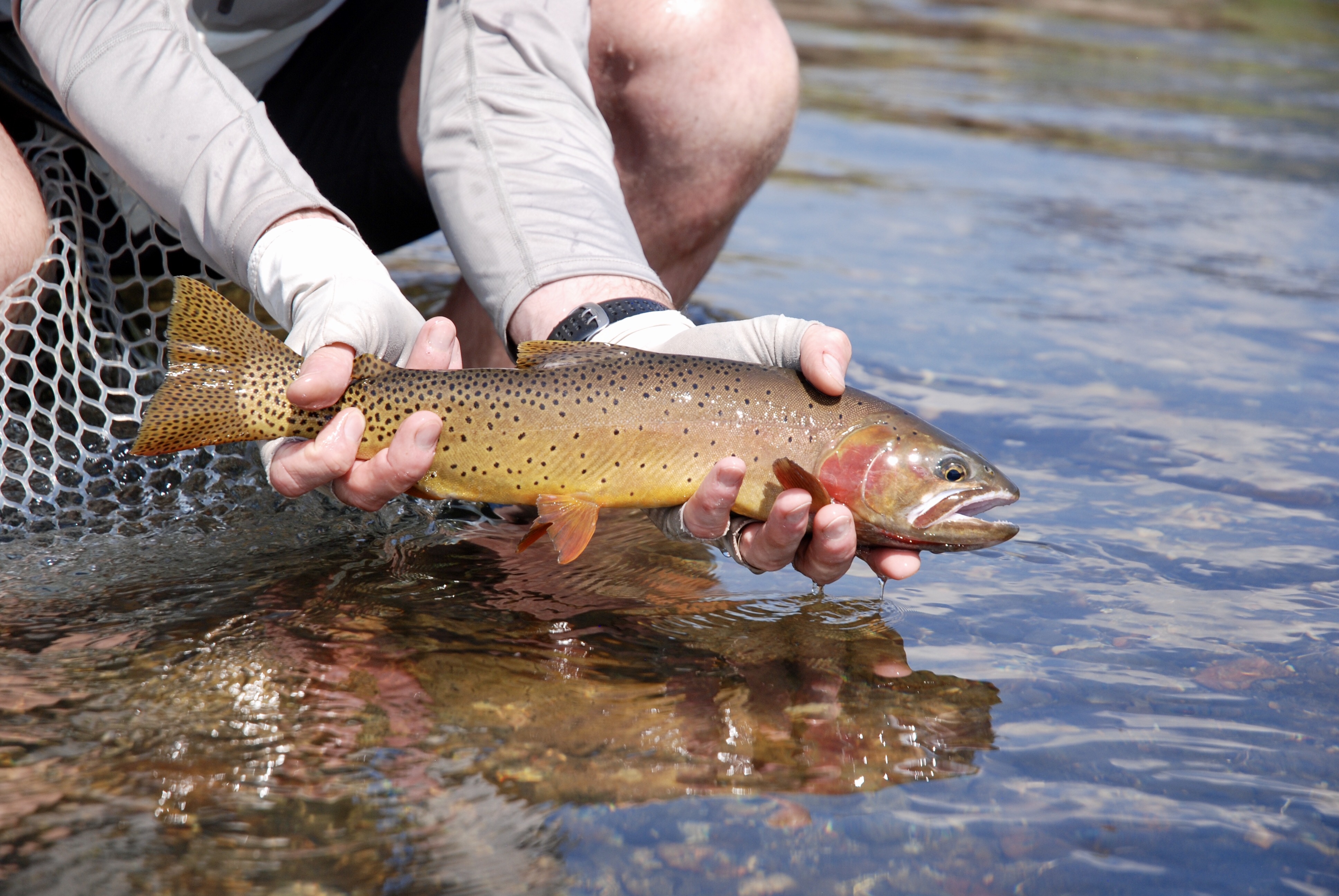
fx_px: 3910
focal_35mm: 105
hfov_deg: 19.4
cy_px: 448
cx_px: 670
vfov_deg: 13.1
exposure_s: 1/800
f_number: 4.5
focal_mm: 70
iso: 200
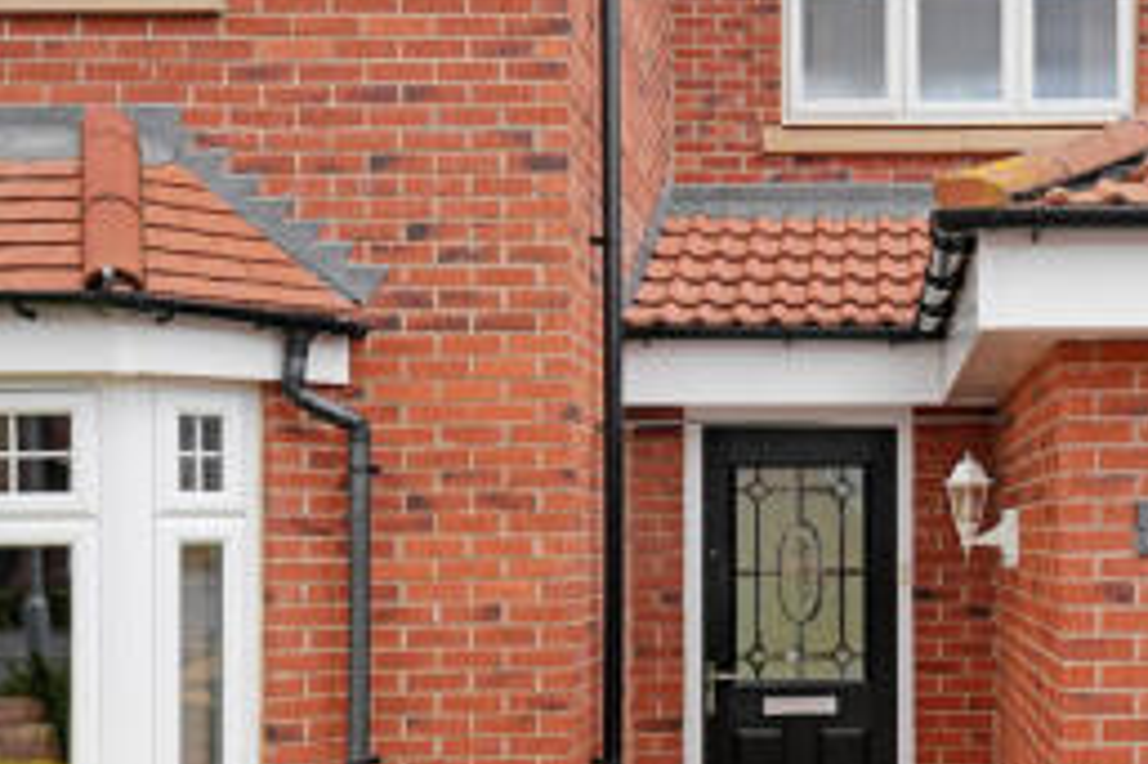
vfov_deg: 26.6
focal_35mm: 50
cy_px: 579
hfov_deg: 38.7
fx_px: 1593
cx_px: 842
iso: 320
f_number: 8
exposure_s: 1/320
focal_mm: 18
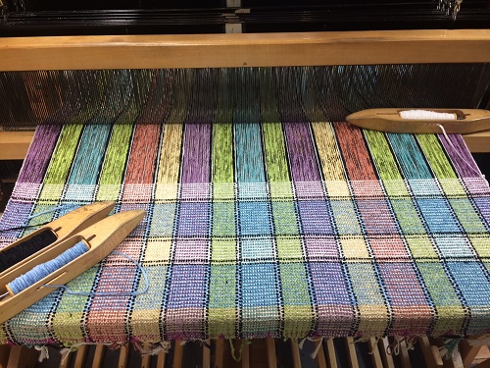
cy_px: 184
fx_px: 411
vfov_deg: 48.2
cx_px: 245
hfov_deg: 61.7
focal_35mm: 29
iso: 40
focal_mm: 4.15
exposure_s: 1/30
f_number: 2.2
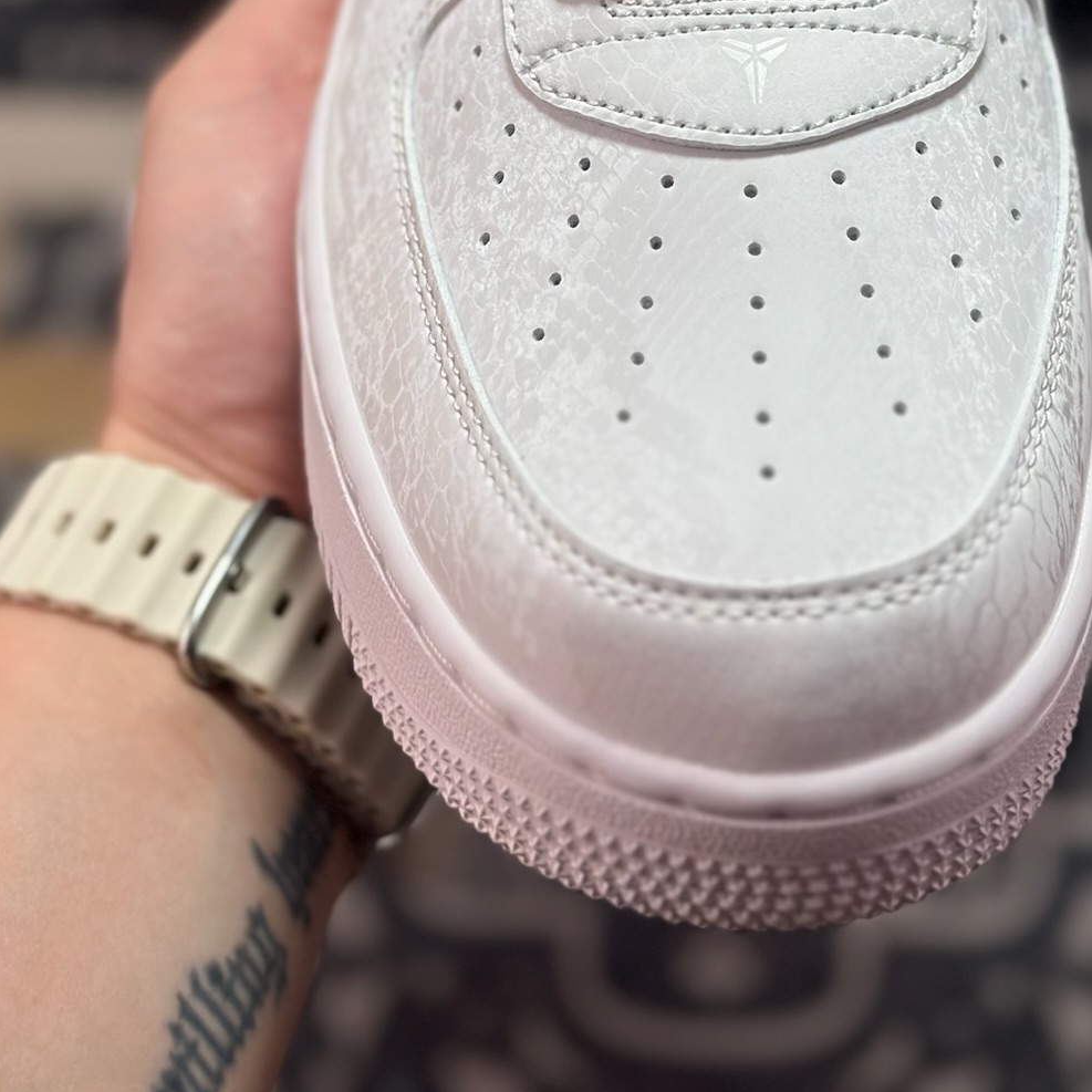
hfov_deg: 19.7
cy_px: -38
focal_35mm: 88
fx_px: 3141
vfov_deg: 19.1
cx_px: 705
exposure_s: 1/2304
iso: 80
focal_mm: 6.86
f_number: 1.78
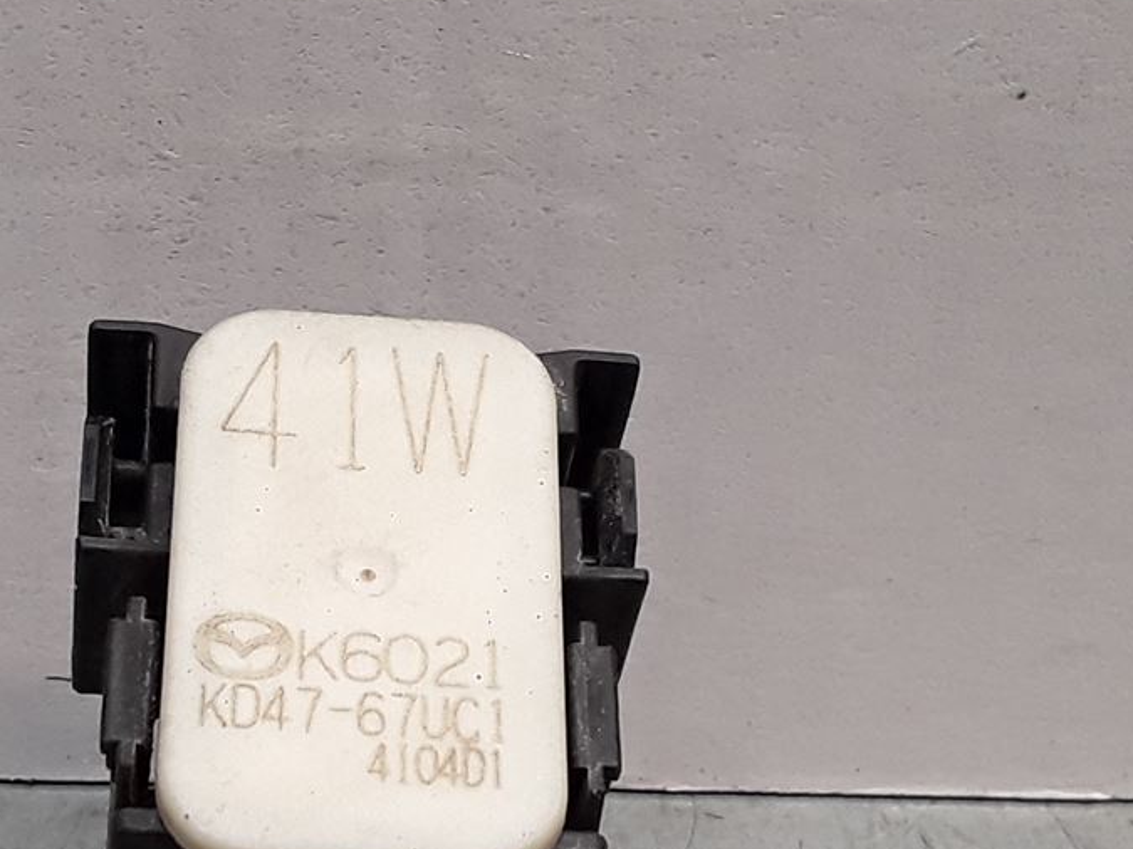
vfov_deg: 17.2
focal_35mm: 85
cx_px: 363
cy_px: 673
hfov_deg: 22.9
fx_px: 2782
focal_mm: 2.91
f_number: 1.9
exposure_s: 1/100
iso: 64
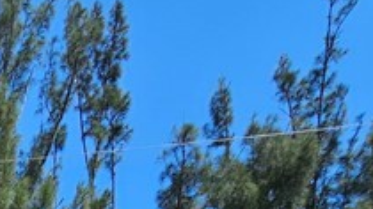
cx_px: -236
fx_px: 682
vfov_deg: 11.9
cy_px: 576
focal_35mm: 69
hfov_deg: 22.7
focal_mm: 2.2
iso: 50
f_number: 2.2
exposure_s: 1/2456
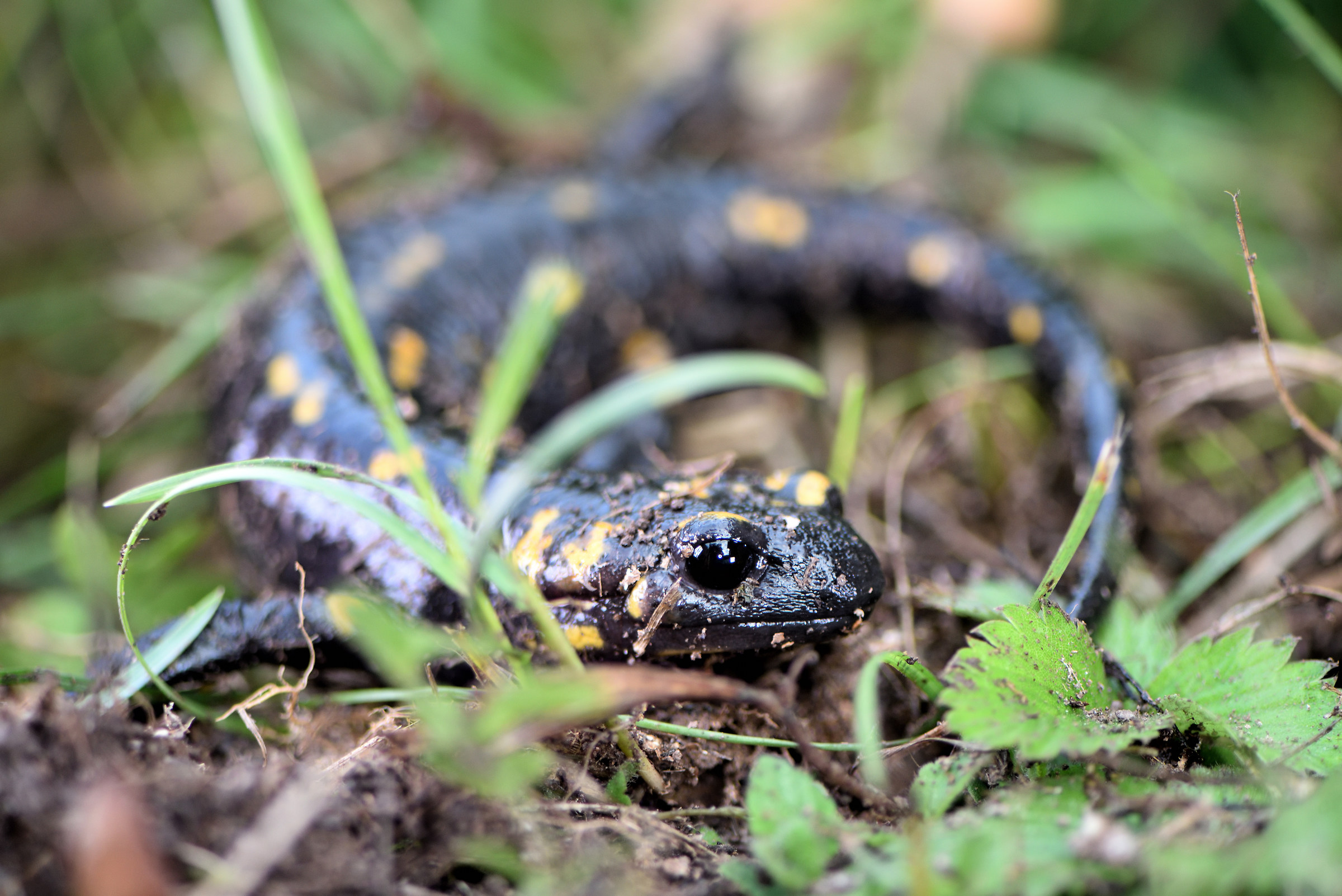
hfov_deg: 9.8
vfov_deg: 6.5
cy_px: 448
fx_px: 7831
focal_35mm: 210
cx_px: 671
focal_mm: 210
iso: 1000
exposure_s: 1/160
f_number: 8
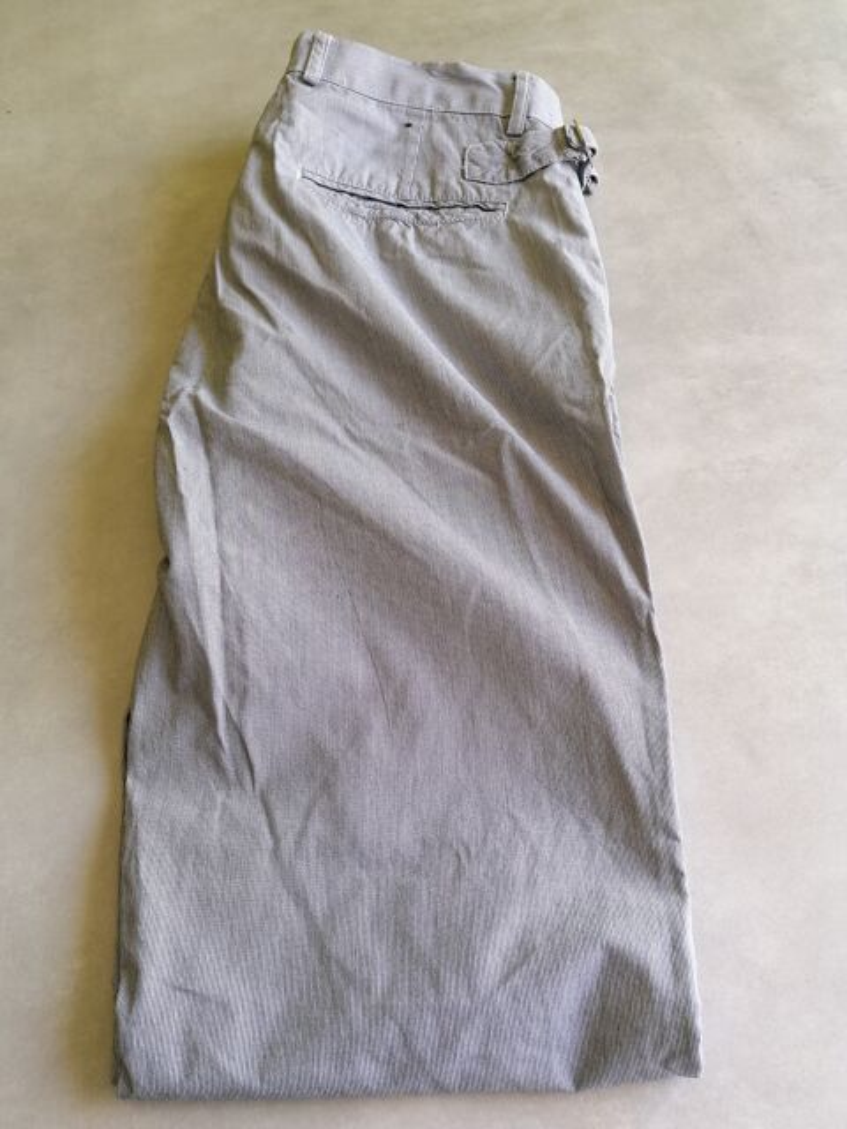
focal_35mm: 27
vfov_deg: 65.3
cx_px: 424
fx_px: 881
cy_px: 564
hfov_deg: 51.4
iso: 80
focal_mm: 4.75
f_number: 1.8
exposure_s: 1/50
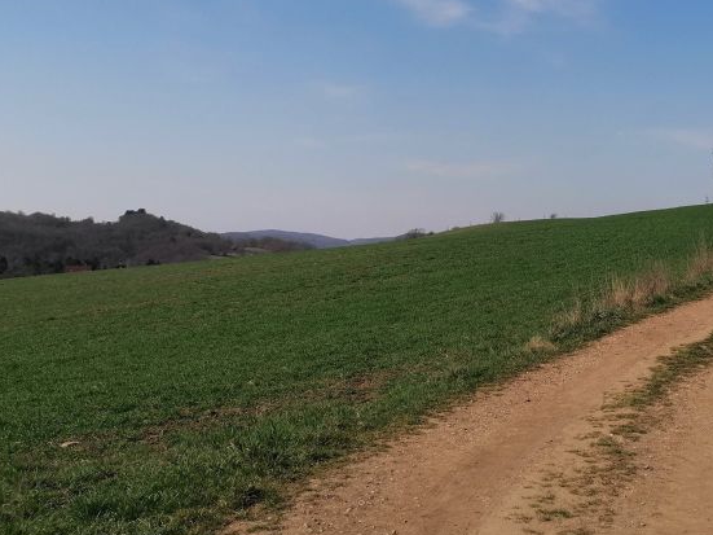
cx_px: 578
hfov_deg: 37.4
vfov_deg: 29.5
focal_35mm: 49
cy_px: 185
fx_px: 1009
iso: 50
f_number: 1.8
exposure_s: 1/1721
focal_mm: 4.75
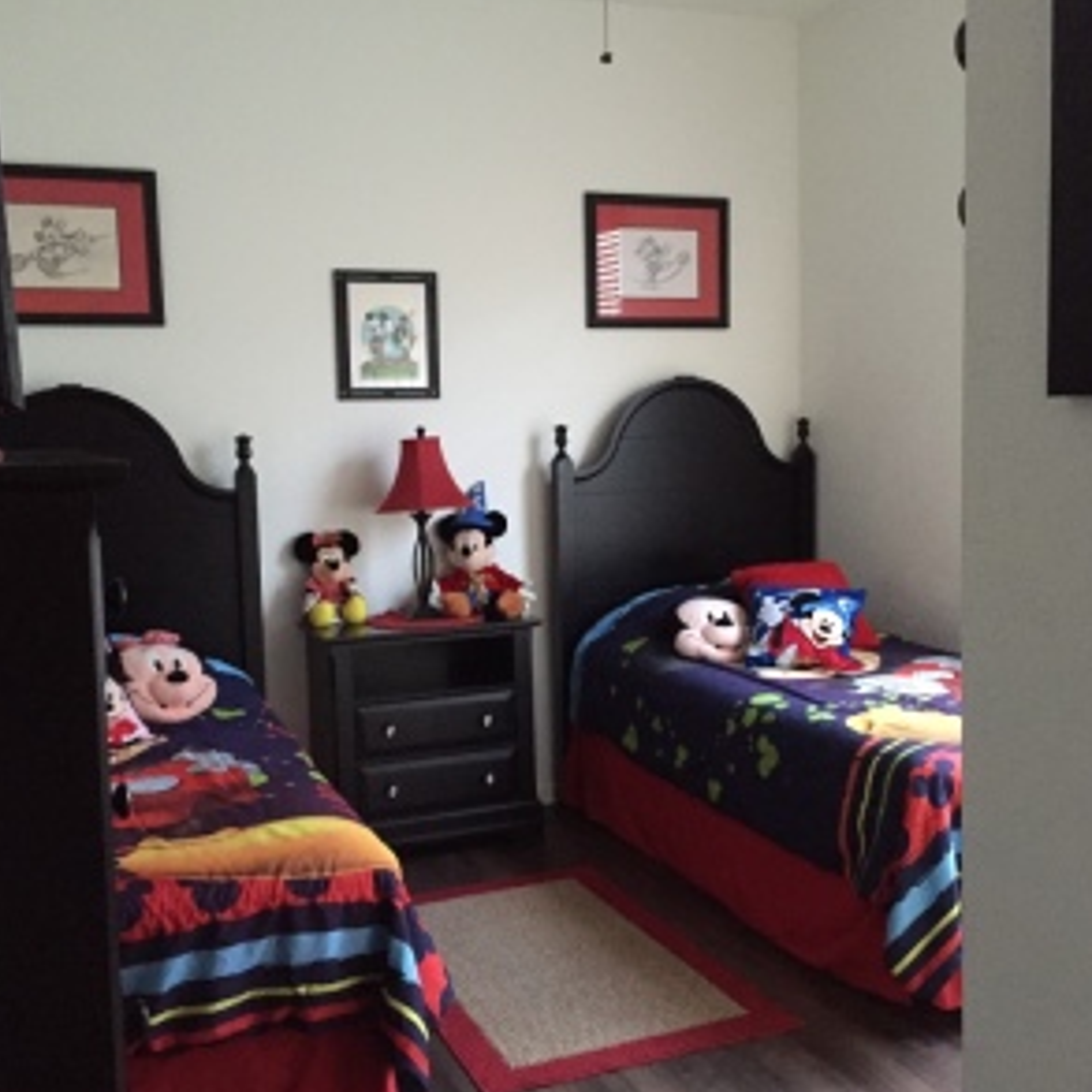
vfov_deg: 47.2
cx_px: 537
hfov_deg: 47.2
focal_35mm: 35
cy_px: 544
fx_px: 1249
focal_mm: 4.15
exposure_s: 1/15
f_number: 2.2
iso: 400
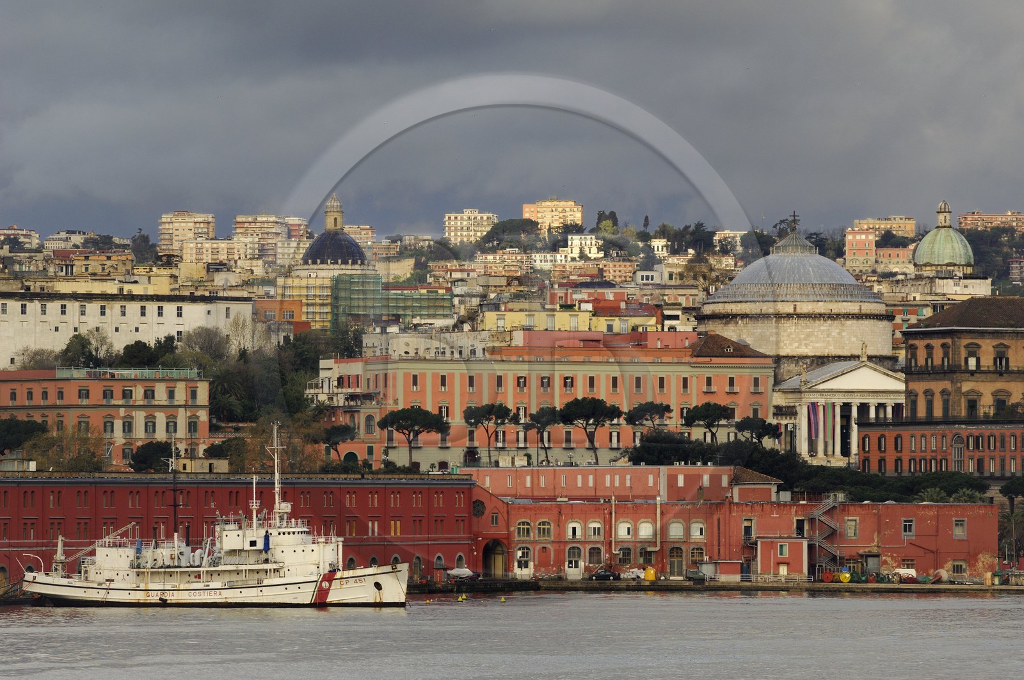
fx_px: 7456
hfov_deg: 7.9
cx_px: 512
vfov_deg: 5.2
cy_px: 340
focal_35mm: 262
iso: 200
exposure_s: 1/160
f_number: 6.3
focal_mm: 175
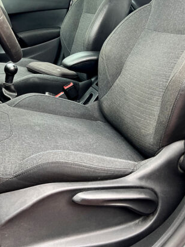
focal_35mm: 40
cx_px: 94
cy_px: 64
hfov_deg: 35.9
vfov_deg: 45.3
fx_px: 285
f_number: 1.5
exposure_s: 1/121
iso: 80
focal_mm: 5.7
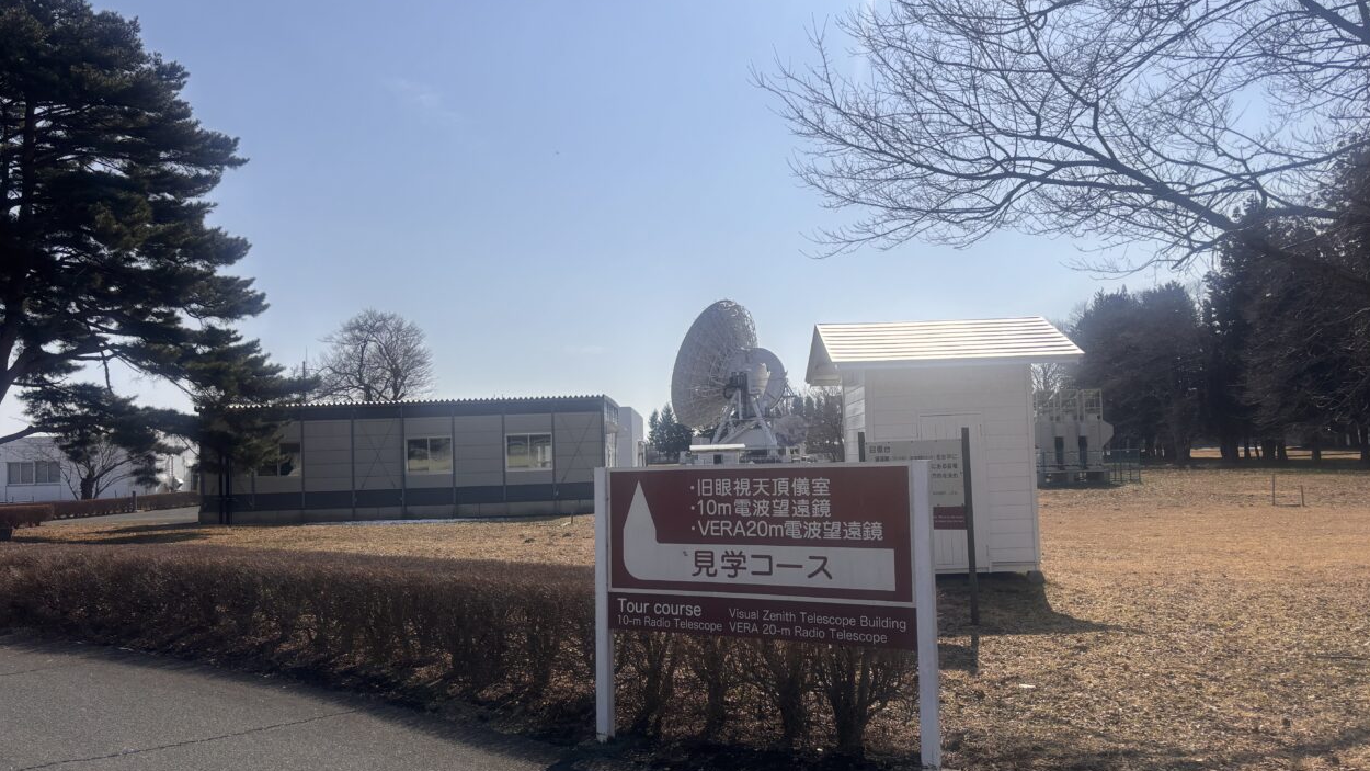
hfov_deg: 66.1
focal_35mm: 29
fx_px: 1053
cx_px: 700
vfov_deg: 40.1
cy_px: 424
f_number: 1.6
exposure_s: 1/8333
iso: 50
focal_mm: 5.96
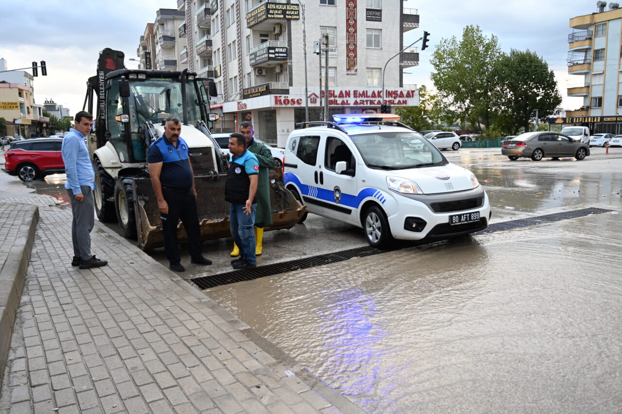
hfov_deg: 61.9
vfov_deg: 43.6
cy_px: 207
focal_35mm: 30
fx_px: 518
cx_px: 311
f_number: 4
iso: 640
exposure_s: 1/125
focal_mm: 30
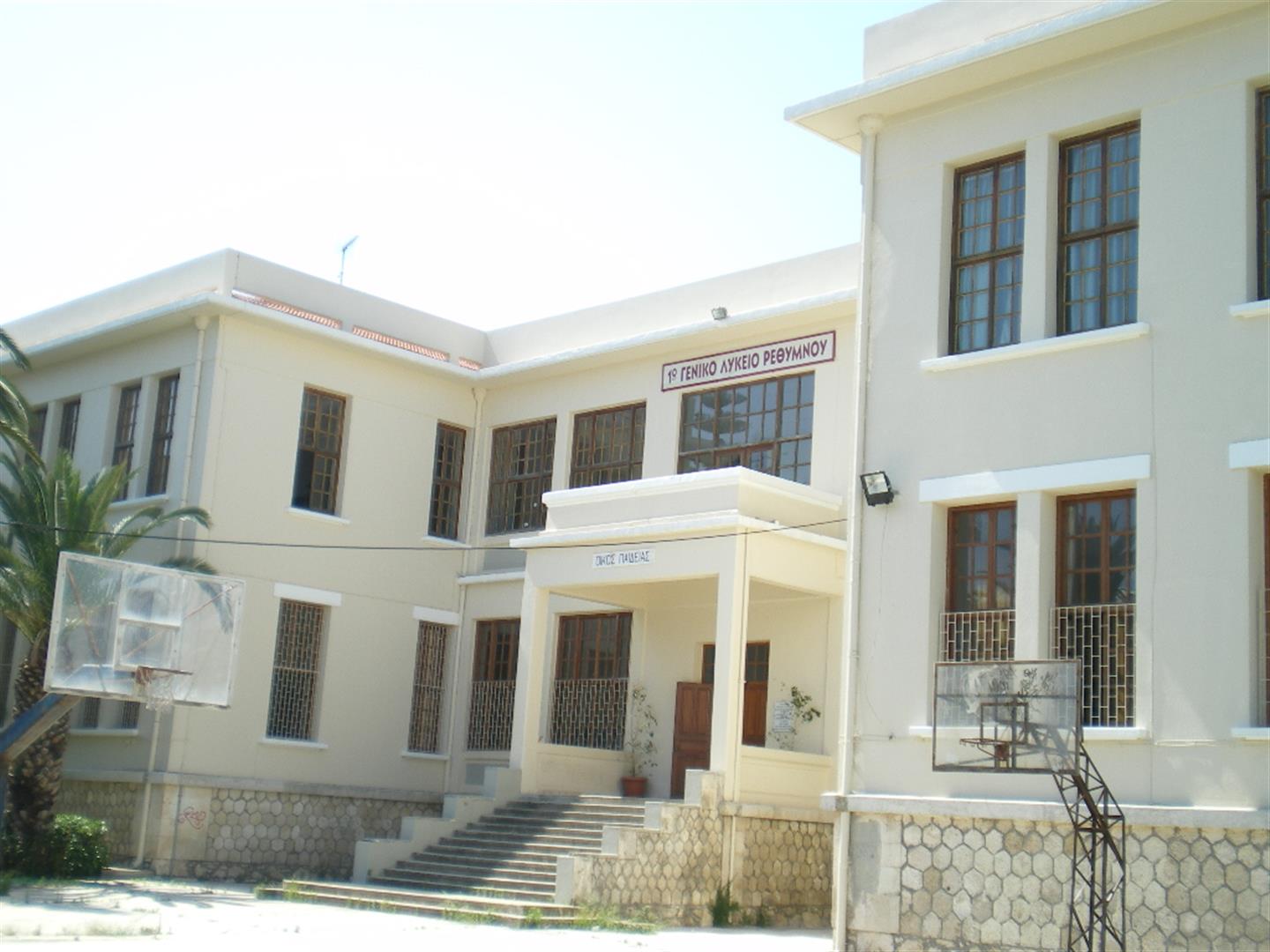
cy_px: 476
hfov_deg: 39.7
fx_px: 1761
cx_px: 635
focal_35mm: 48
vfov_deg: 30.3
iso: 50
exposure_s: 1/320
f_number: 3.7
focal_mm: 8.4
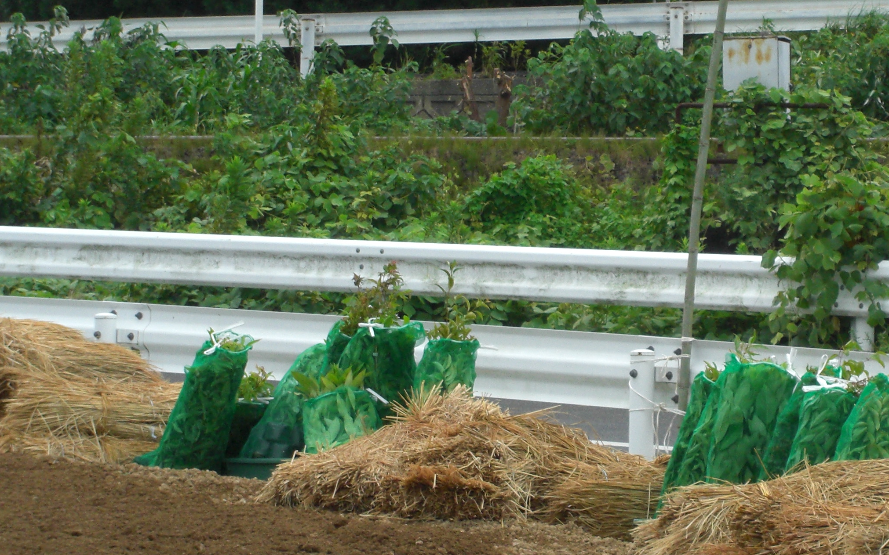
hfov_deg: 9.6
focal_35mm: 218
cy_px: 217
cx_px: 692
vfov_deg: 6.0
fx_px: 5282
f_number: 5.1
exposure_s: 1/200
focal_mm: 23.7
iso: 200
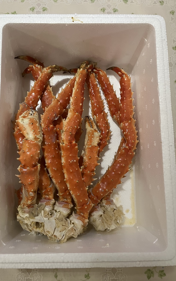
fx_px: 215
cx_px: 73
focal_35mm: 28
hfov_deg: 44.4
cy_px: 143
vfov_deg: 66.5
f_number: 1.6
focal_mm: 5.1
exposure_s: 1/50
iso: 400
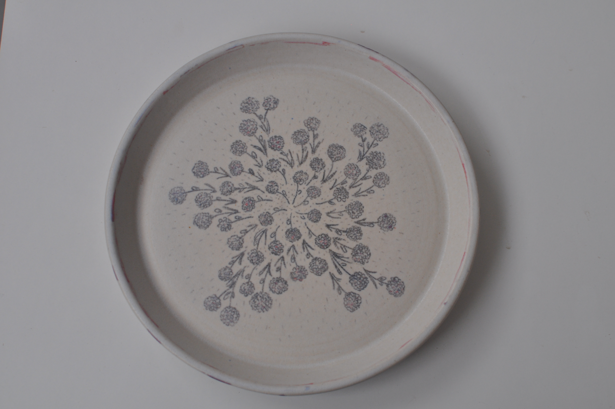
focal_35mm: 52
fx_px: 896
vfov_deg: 25.7
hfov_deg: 37.9
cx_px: 308
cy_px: 204
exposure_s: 1/100
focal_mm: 35
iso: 400
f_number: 5
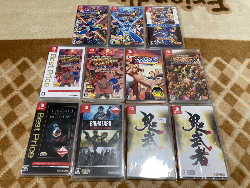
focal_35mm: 28
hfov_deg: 63.4
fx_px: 202
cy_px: 94
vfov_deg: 49.7
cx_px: 125
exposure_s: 1/50
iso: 80
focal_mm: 3.99
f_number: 1.8
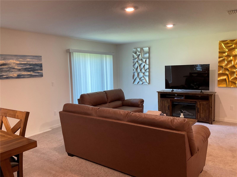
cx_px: 118
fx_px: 199
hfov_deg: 61.7
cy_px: 88
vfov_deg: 48.2
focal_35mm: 29
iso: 100
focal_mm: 3
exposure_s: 1/60
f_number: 1.8
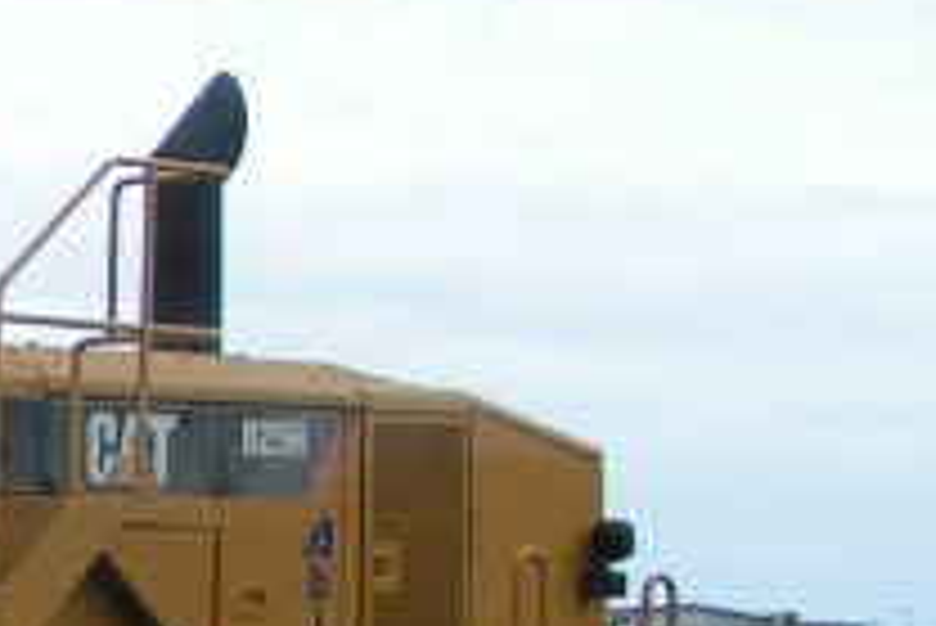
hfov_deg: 10.7
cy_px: 671
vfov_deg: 7.6
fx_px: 4683
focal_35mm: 180
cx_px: -778
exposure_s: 1/400
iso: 50
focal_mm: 6.9
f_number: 5.6
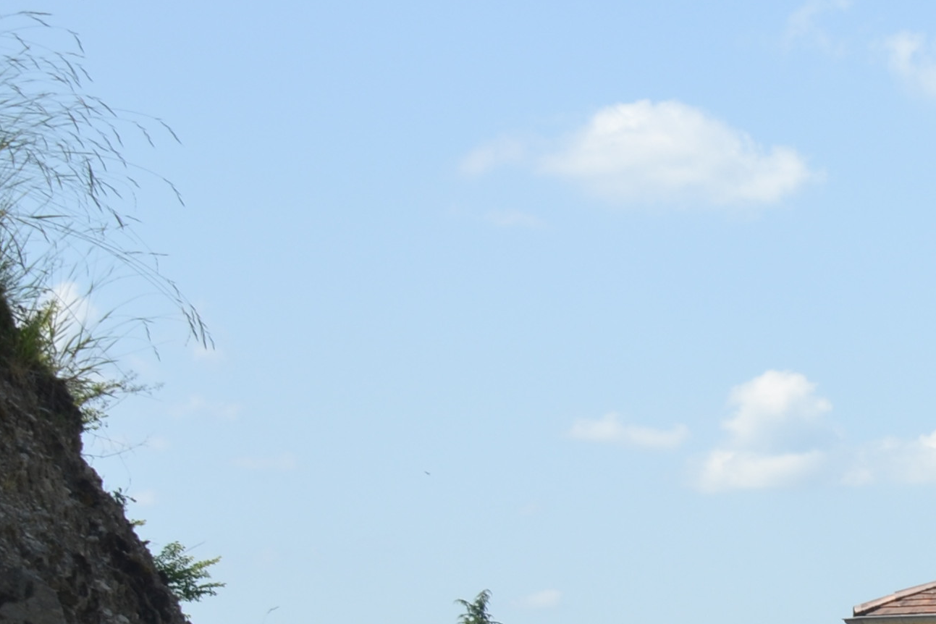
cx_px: 1653
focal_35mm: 139
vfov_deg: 9.5
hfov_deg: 13.4
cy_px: 1051
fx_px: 3614
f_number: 7.1
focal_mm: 26
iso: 100
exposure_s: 1/200
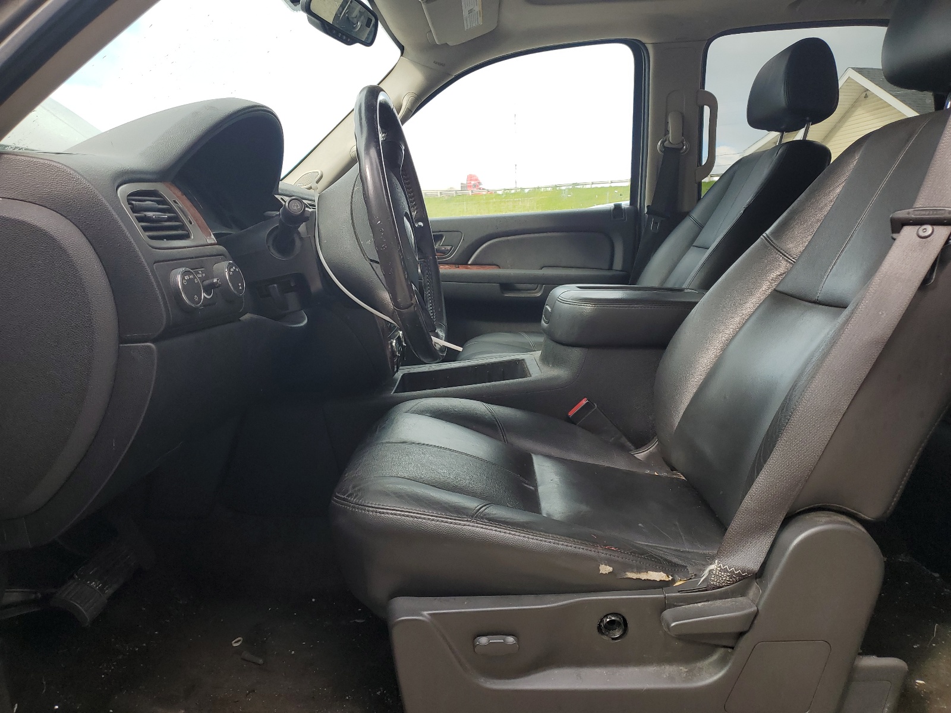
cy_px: 356
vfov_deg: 53.1
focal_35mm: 26
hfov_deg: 67.3
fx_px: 714
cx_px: 476
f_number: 1.5
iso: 50
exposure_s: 1/435
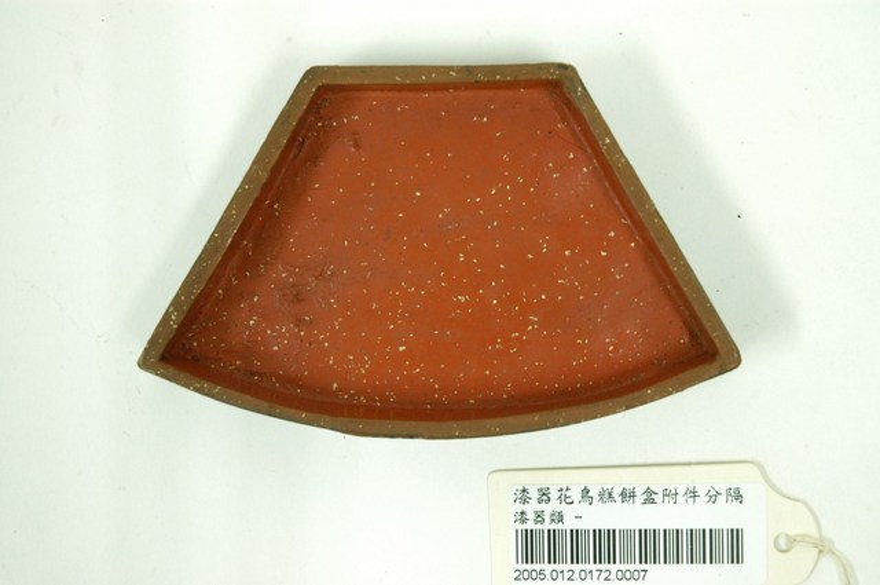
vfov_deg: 17.4
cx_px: 440
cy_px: 292
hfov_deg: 26.0
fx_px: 1904
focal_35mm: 78
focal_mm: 52
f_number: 8
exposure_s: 1/10
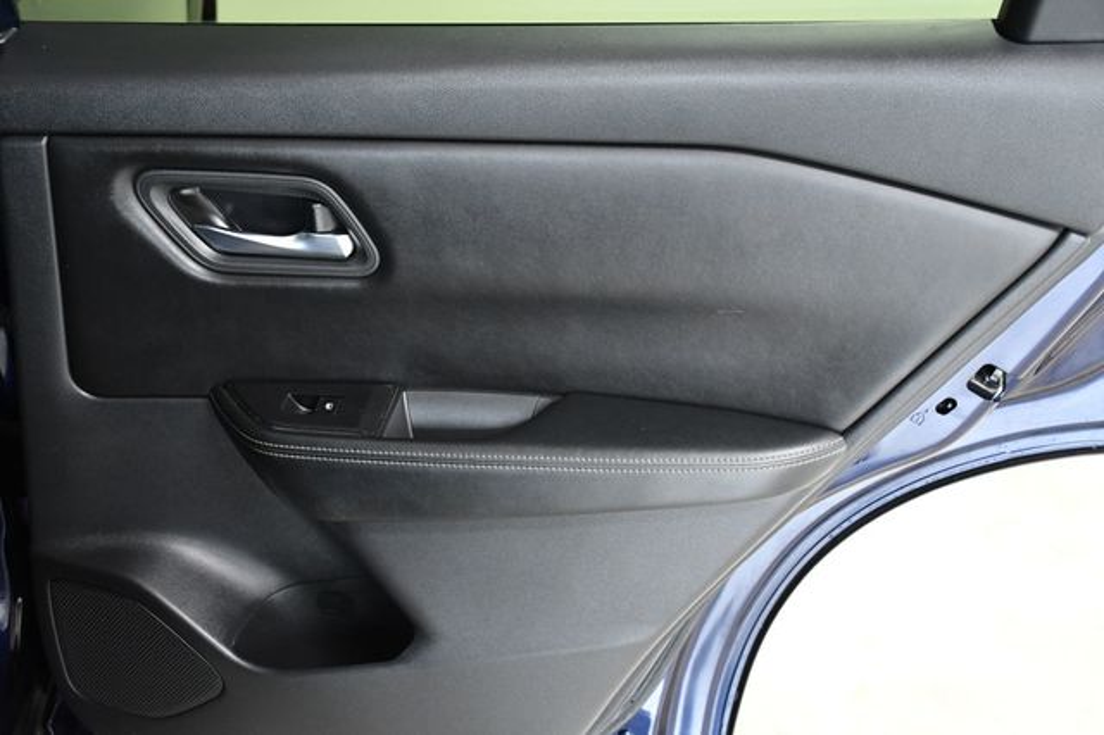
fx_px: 1471
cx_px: 552
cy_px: 368
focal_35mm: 48
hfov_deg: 41.1
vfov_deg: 28.0
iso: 2500
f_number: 5
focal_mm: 32
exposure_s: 1/125
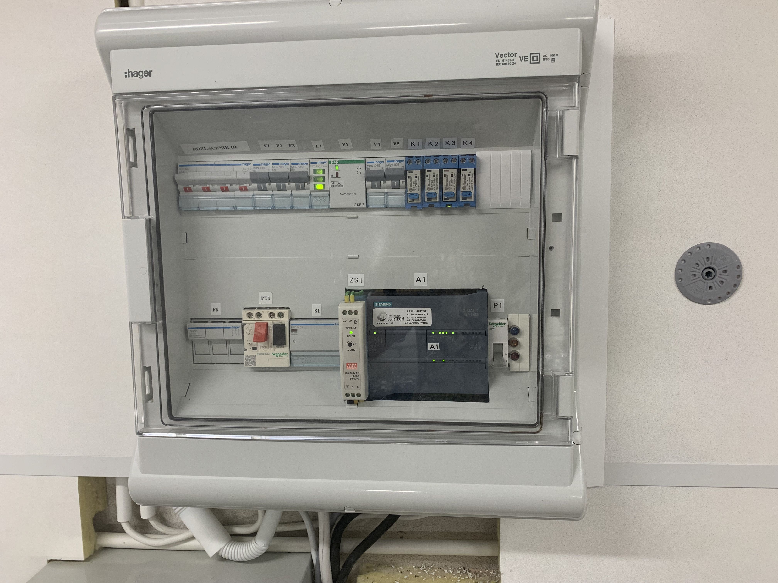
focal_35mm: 26
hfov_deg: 67.3
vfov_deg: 53.1
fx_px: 584
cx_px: 389
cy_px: 292
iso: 80
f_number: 1.8
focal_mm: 4.25
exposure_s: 1/121
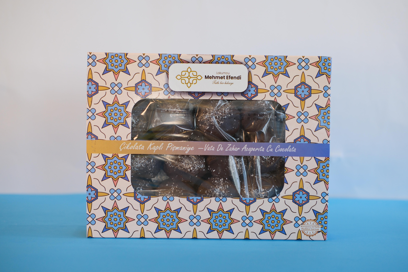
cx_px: 204
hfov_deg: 37.5
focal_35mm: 53
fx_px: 601
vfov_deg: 25.5
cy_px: 136
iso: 640
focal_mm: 35
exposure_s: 1/800
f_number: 2
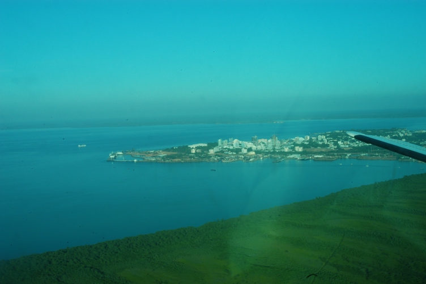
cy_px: 142
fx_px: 497
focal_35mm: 42
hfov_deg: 46.4
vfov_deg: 31.8
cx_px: 213
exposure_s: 1/45
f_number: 22
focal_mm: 28
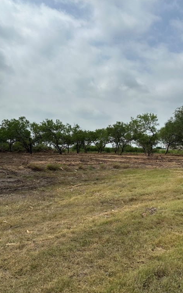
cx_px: 108
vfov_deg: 70.4
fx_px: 207
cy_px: 148
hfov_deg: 47.4
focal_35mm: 26
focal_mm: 6.86
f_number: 1.78
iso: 80
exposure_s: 1/10753
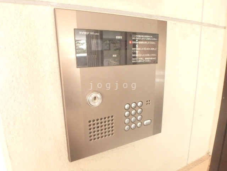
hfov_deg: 79.0
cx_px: 114
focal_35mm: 21
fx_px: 138
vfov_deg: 63.4
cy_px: 86
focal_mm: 3.7
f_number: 3.5
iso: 800
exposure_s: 1/10
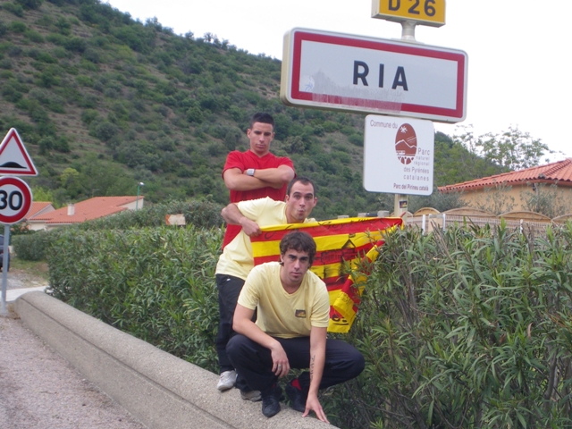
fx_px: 694
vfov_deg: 34.3
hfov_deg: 44.8
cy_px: 214
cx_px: 286
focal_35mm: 42
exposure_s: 1/160
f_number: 4
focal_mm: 7.5
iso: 64
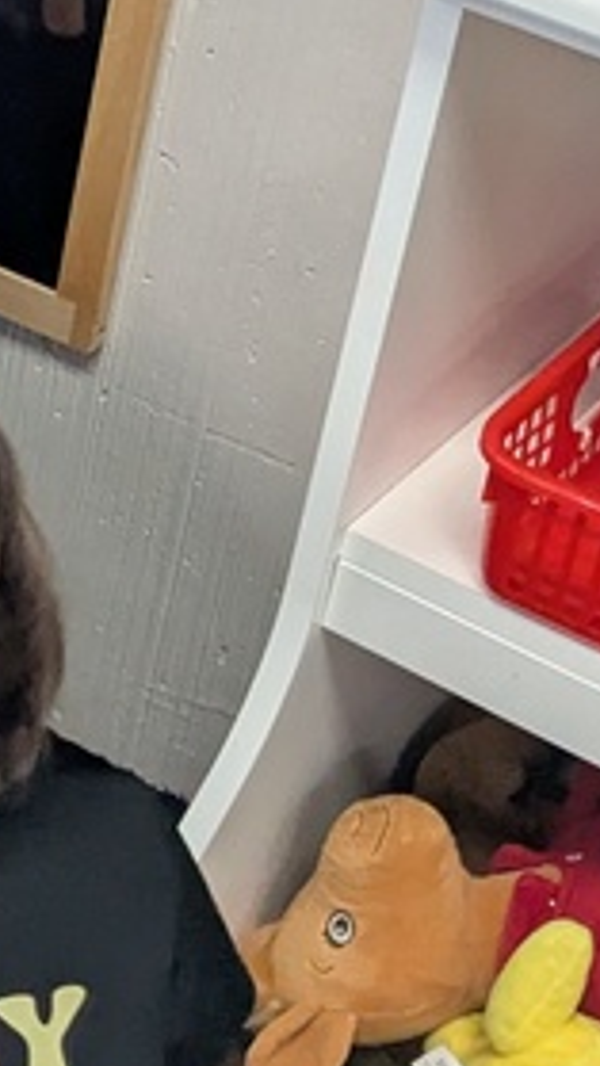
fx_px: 3054
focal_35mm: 108
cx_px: -608
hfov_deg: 10.3
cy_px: 455
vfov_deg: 19.8
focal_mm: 4.38
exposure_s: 1/120
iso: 861
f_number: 1.73
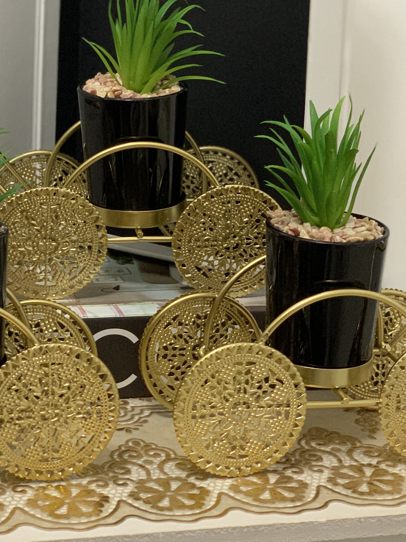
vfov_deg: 19.5
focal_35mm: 99
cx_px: 108
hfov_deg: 14.9
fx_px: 1548
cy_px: 55
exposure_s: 1/60
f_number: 2.4
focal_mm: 6
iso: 200
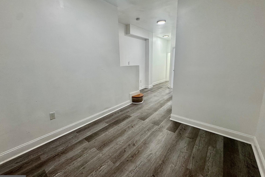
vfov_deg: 77.2
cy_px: 83
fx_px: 110
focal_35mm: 15
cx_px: 129
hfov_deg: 100.4
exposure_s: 1/120
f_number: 2.2
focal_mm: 2.22
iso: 160
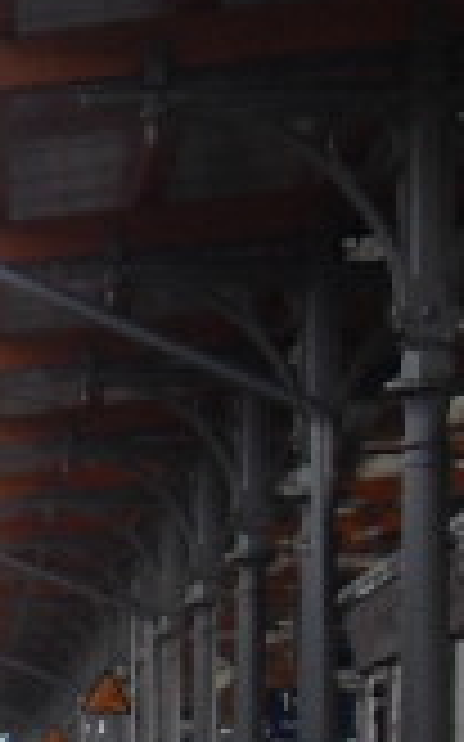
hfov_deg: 5.3
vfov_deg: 9.4
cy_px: 544
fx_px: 4536
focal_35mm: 224
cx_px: -1302
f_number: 7
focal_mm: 6.3
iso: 80
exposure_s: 1/60
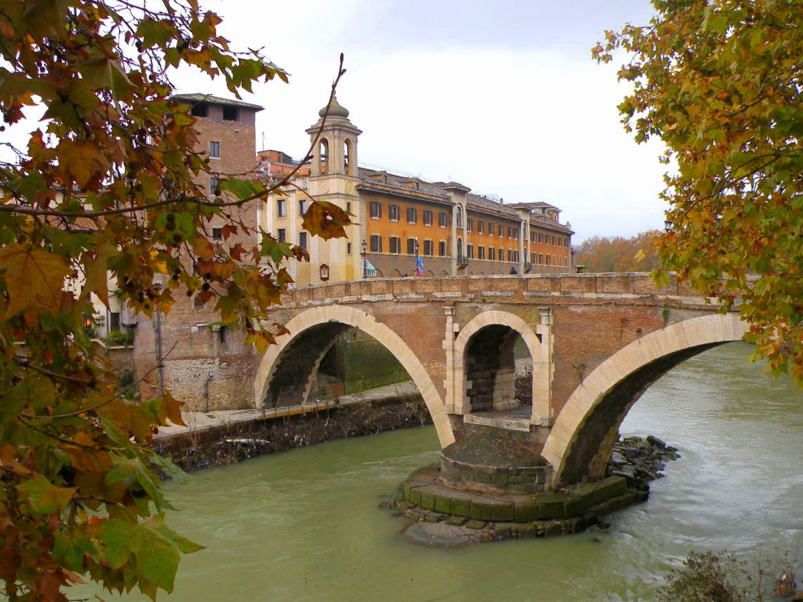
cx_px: 404
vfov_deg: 46.8
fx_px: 696
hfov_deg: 60.0
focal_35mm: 30
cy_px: 304
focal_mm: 4.7
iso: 64
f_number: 3.2
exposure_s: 1/65.6
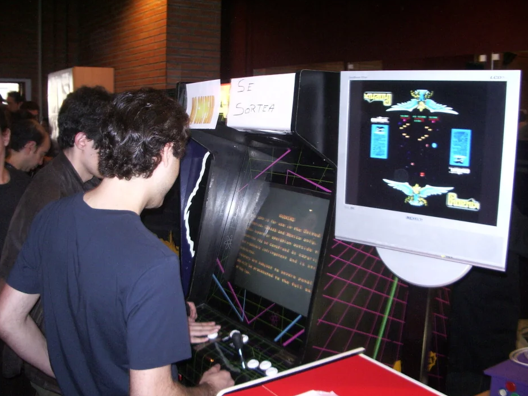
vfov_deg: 39.7
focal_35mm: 36
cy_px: 195
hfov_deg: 51.3
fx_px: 549
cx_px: 260
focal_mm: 5.8
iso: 200
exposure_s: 1/15
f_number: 2.6
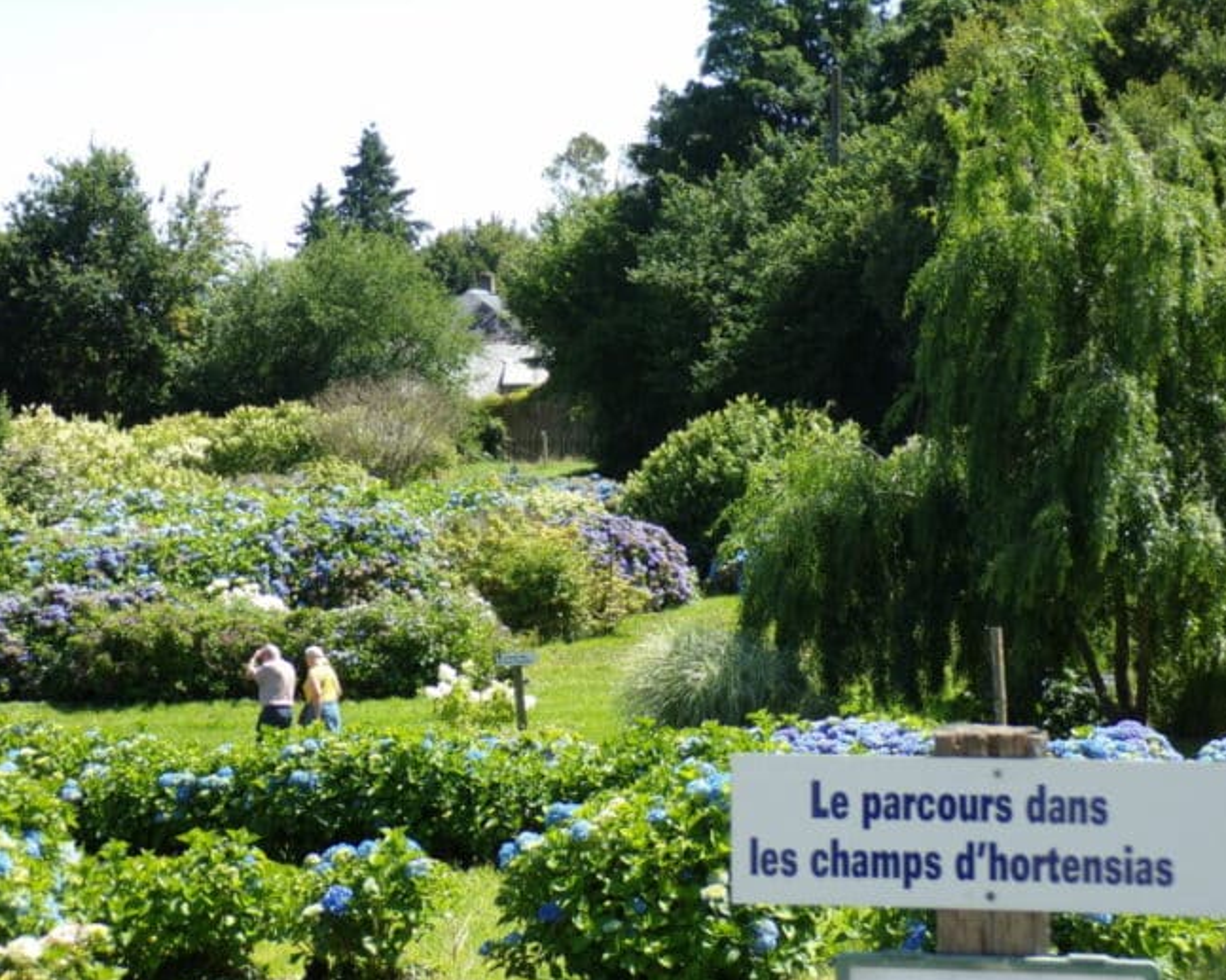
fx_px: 3772
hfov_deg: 18.5
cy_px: 493
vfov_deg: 14.8
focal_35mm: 104
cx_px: 595
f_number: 4.5
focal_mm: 17.7
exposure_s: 1/240
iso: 80
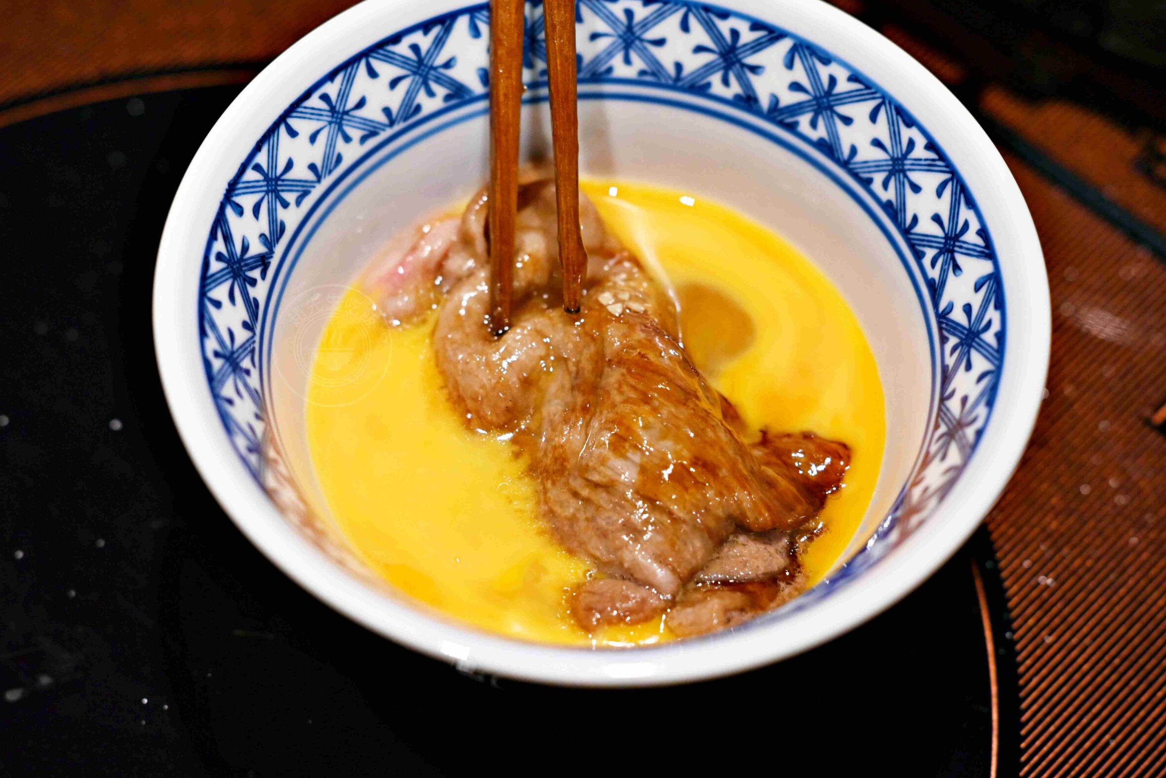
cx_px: 580
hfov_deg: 25.1
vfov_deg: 16.9
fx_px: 2624
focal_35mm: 81
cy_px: 397
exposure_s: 1/200
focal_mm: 50
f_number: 3.2
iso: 360
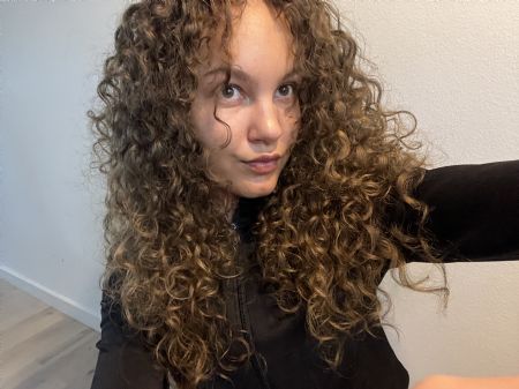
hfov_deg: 74.0
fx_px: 345
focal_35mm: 23
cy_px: 194
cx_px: 260
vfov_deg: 58.8
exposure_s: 1/25
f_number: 2.2
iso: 640
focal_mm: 2.71
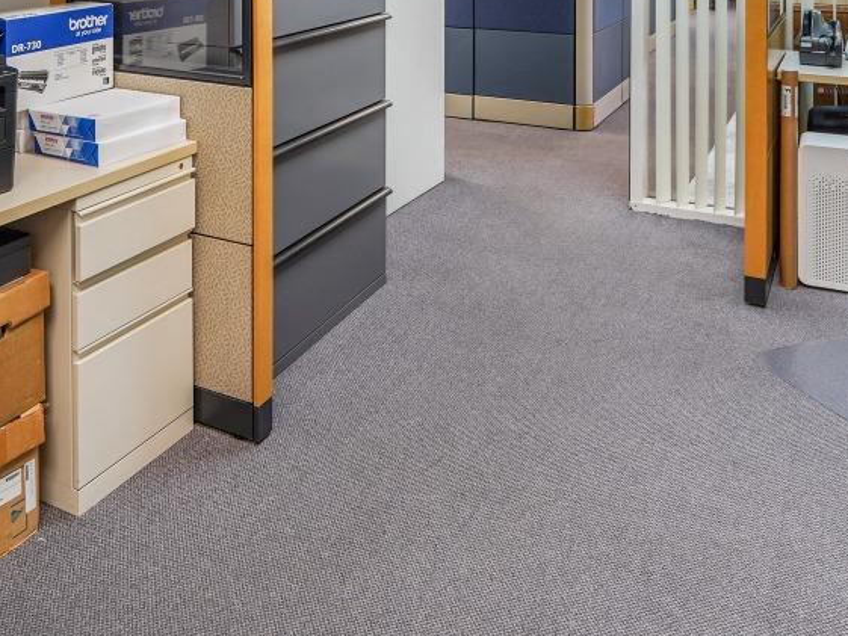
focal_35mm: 36
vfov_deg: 33.1
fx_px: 882
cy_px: -112
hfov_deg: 51.1
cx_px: 358
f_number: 8
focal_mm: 14
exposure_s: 1/1.25
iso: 100
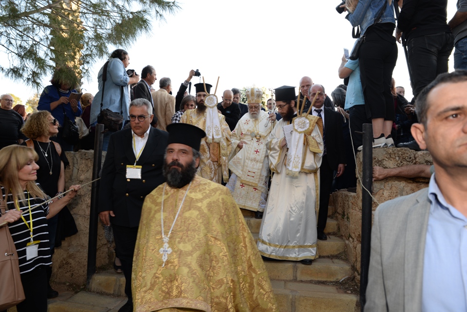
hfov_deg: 73.7
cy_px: 156
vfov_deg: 53.2
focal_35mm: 24
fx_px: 311
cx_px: 234
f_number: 5.6
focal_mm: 24
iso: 125
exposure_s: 1/50
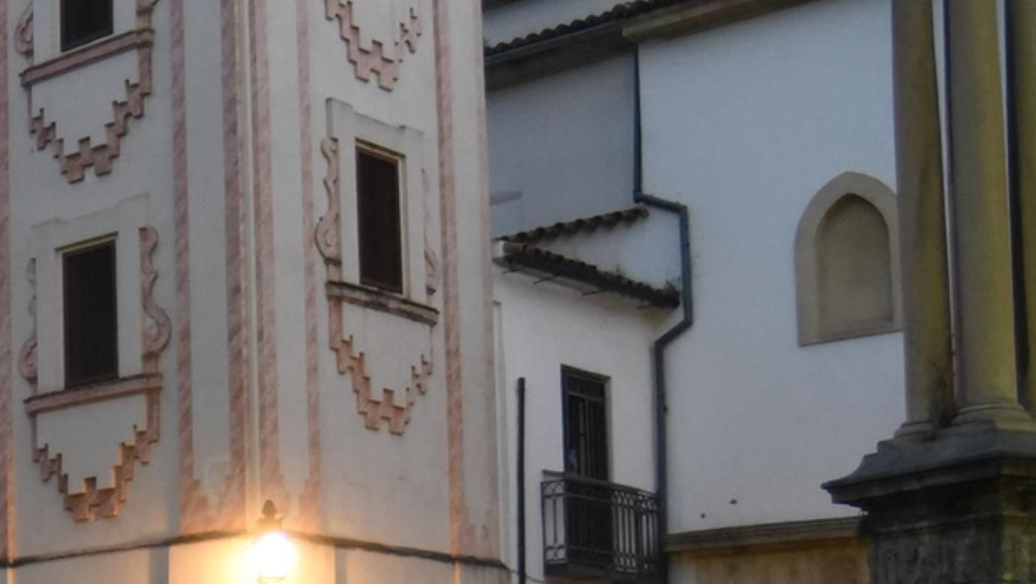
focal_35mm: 78
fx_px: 2144
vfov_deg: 15.1
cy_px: 662
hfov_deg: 25.6
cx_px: -42
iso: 4500
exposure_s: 1/125
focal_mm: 29
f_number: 3.5
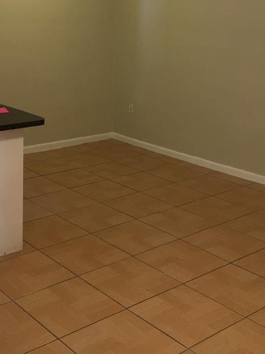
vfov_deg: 34.9
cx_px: 101
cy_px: 64
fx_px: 542
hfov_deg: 27.4
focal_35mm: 53
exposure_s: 1/30
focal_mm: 4.15
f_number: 2.2
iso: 64
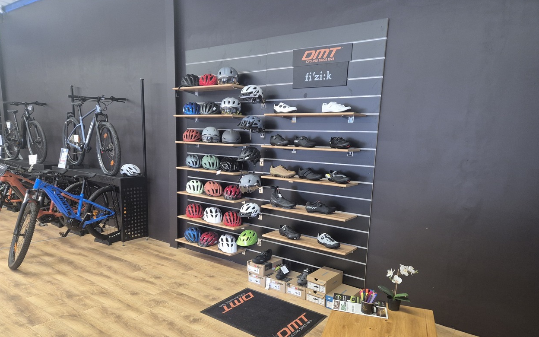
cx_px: 265
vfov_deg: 48.9
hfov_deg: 72.5
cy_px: 205
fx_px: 367
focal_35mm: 25
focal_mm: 5.4
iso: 250
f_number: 1.8
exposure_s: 1/100
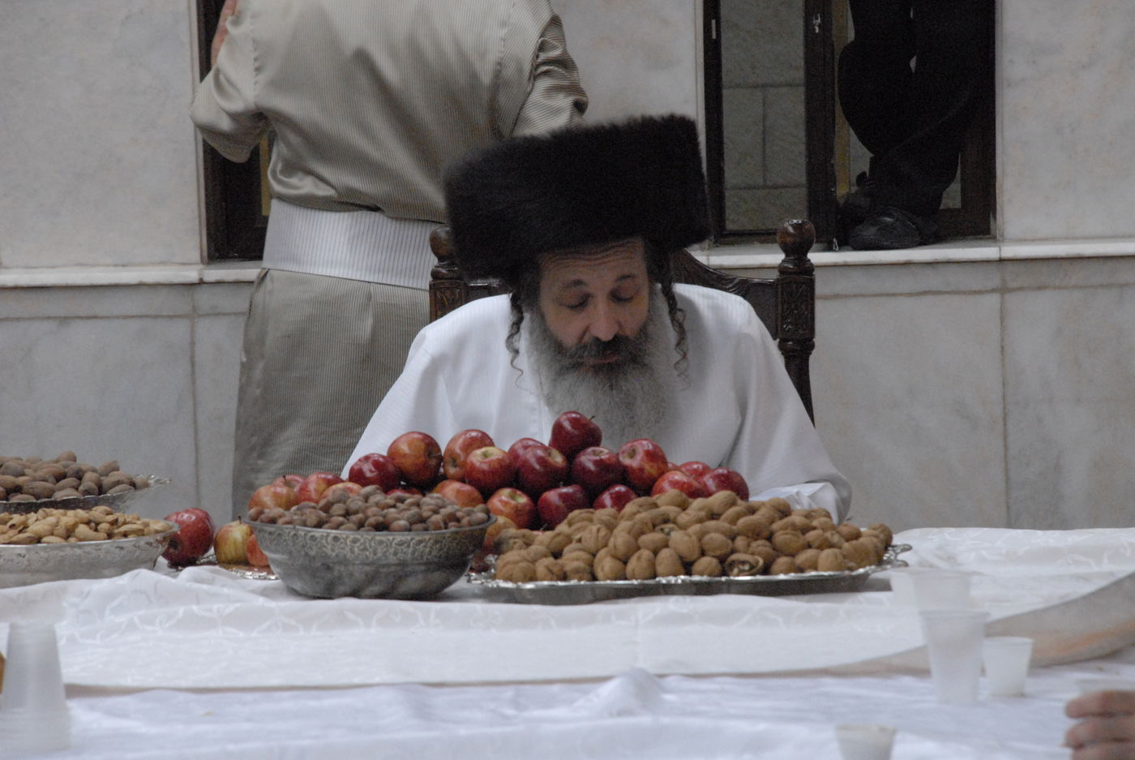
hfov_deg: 10.1
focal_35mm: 202
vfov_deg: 6.8
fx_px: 6392
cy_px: 380
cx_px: 568
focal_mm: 135
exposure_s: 1/60
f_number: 9
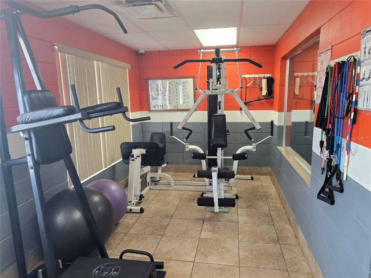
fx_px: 247
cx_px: 186
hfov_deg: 73.9
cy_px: 139
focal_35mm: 23
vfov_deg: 58.9
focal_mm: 6.3
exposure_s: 1/120
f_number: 1.7
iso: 200
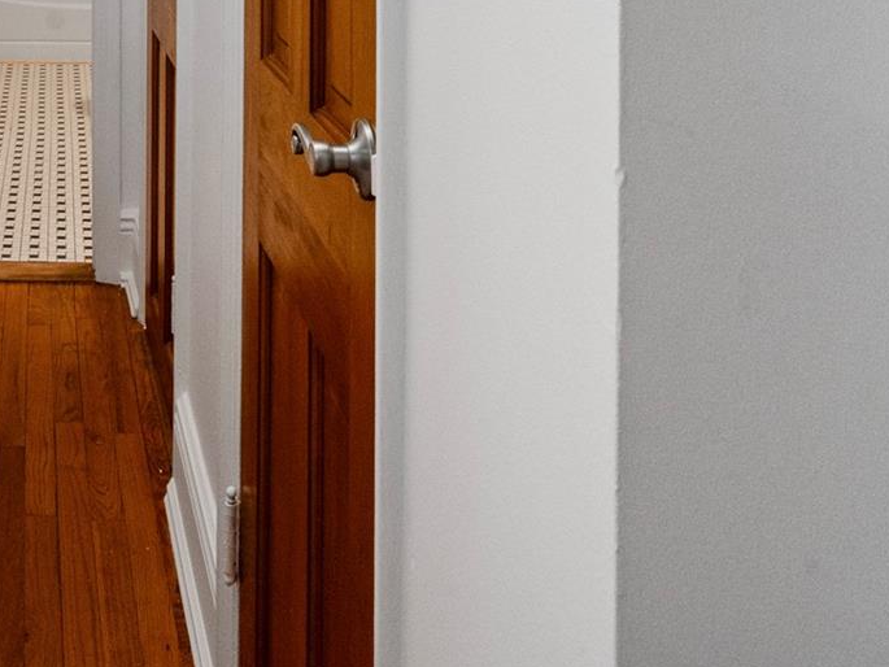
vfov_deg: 26.9
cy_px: -186
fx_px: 1182
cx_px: -8
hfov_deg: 36.8
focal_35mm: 46
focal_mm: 16
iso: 1600
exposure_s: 1/30
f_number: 11
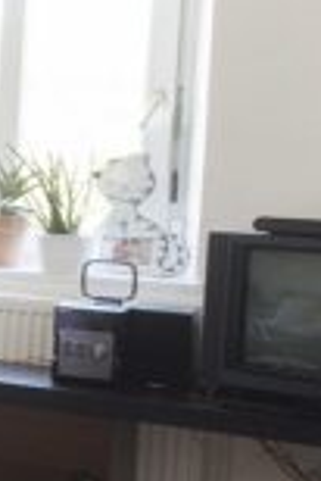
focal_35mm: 93
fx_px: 1241
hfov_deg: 9.5
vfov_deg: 21.9
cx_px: -770
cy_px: 209
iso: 640
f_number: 5.6
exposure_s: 1/30
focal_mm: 14
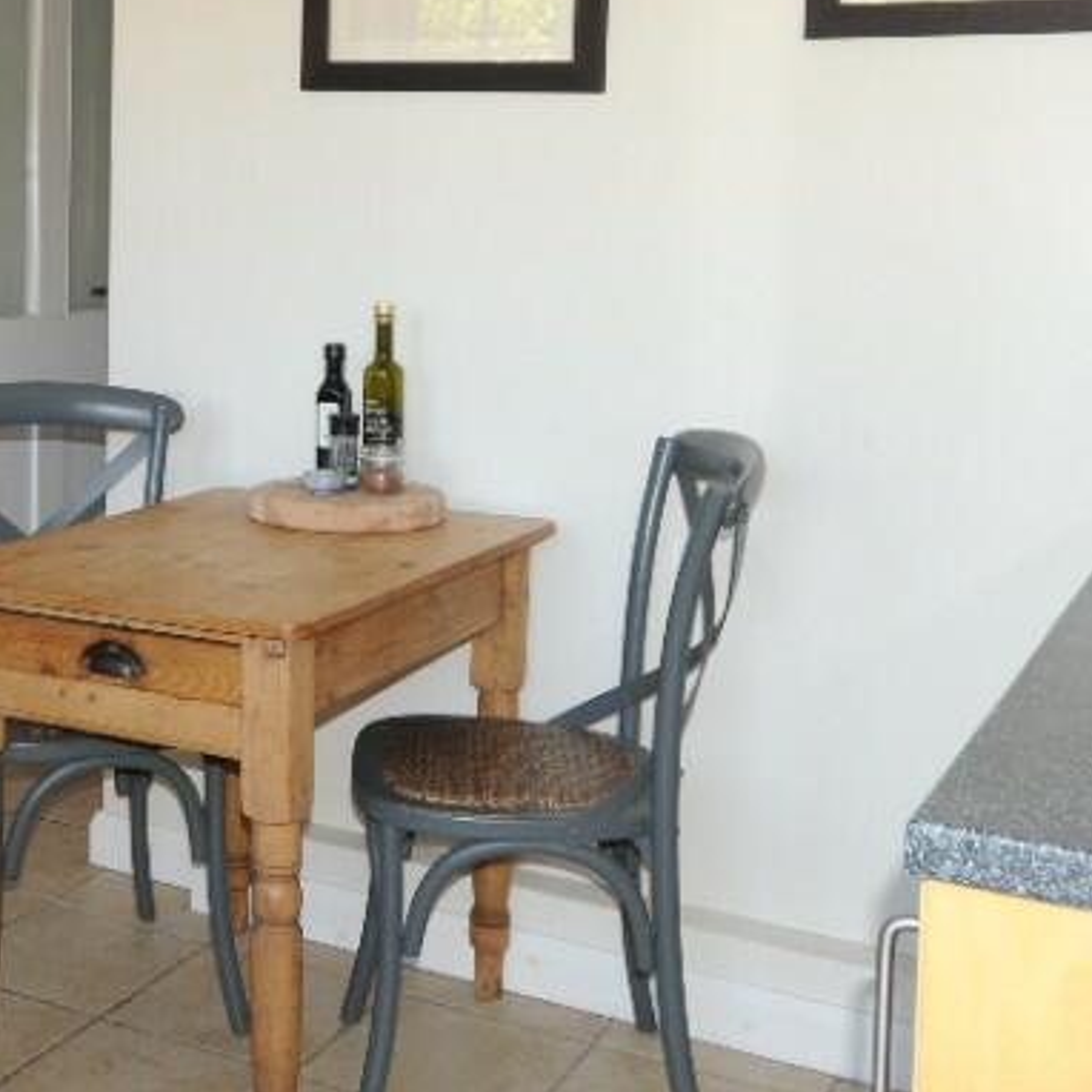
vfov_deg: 32.9
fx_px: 1825
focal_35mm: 51
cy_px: 332
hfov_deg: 32.2
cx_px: 177
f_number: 6.3
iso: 400
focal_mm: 15
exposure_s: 1/60
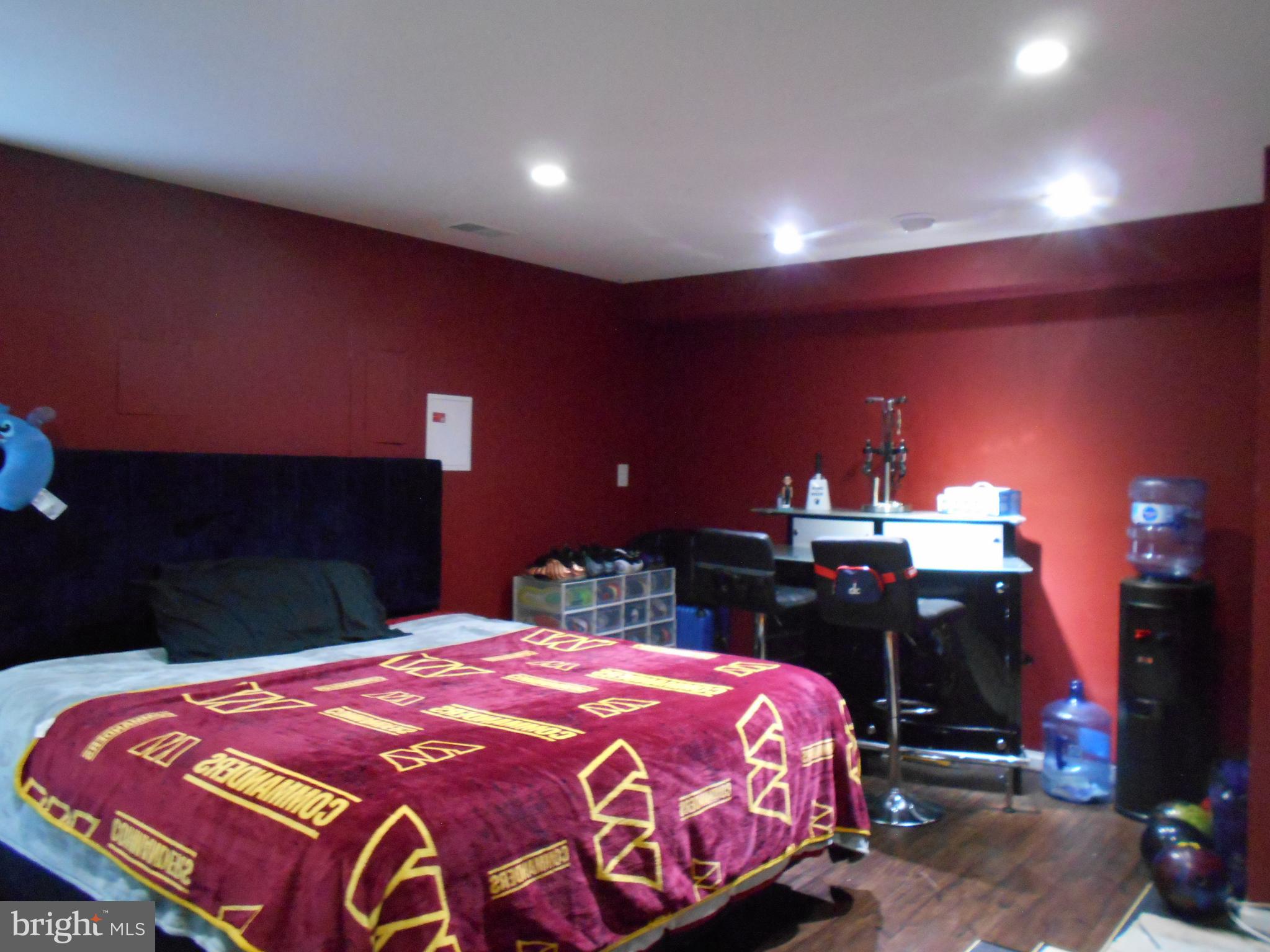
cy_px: 476
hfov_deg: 67.3
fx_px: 954
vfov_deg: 53.1
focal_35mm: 26
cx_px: 635
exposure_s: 1/15
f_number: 3.2
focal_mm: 4.6
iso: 800
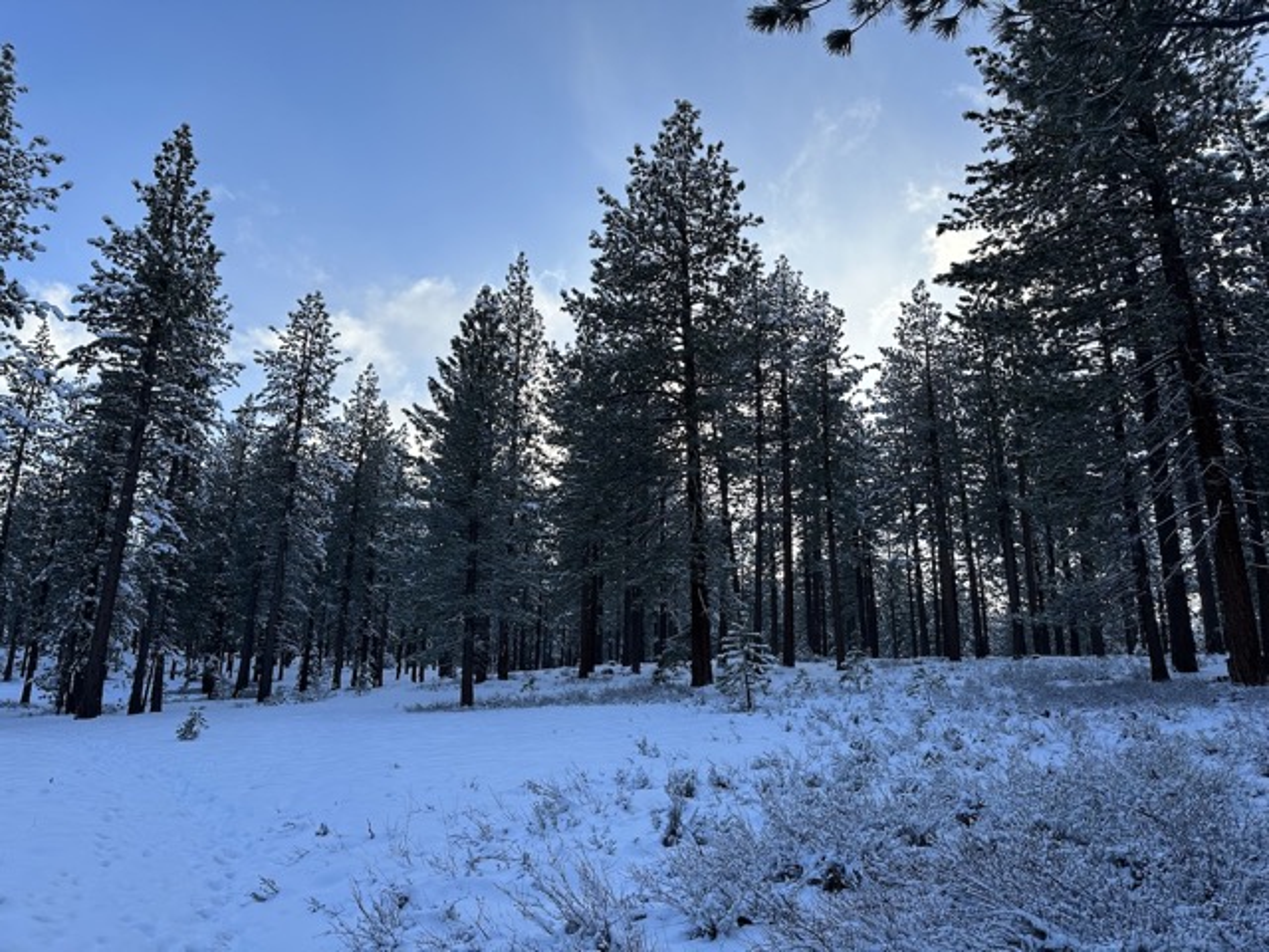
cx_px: 634
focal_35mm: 24
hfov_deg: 71.6
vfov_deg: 56.8
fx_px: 880
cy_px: 476
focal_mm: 6.86
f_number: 1.78
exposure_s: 1/1289
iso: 80
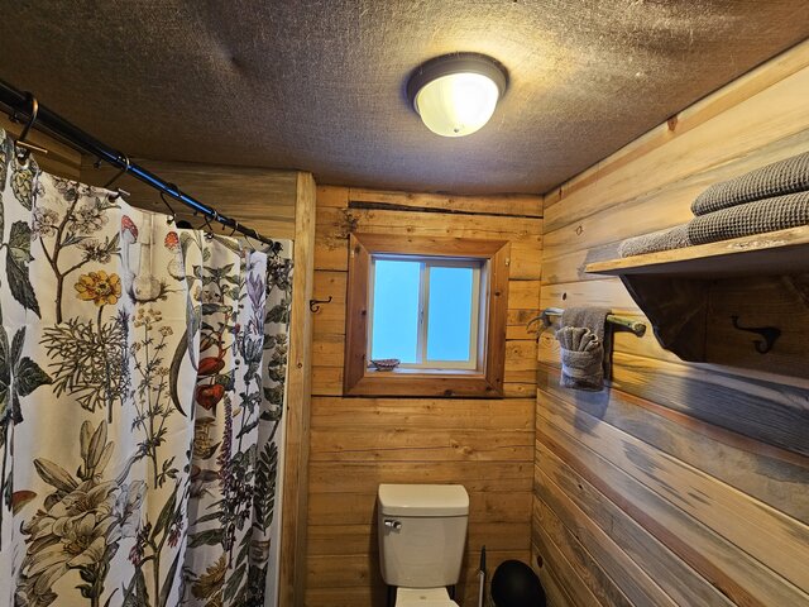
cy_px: 304
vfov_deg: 89.9
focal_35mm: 13
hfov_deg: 106.2
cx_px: 404
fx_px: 304
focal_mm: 2.2
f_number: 2.2
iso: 200
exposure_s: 1/60
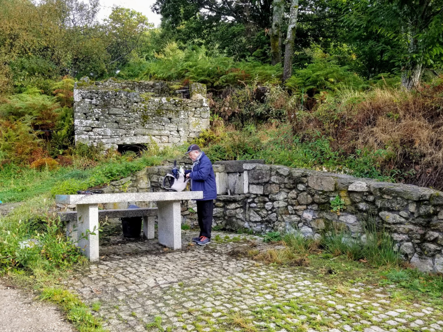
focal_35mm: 33
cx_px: 229
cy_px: 168
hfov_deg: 55.3
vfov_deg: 42.9
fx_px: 422
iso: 50
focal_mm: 4.3
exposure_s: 1/353
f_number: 1.7
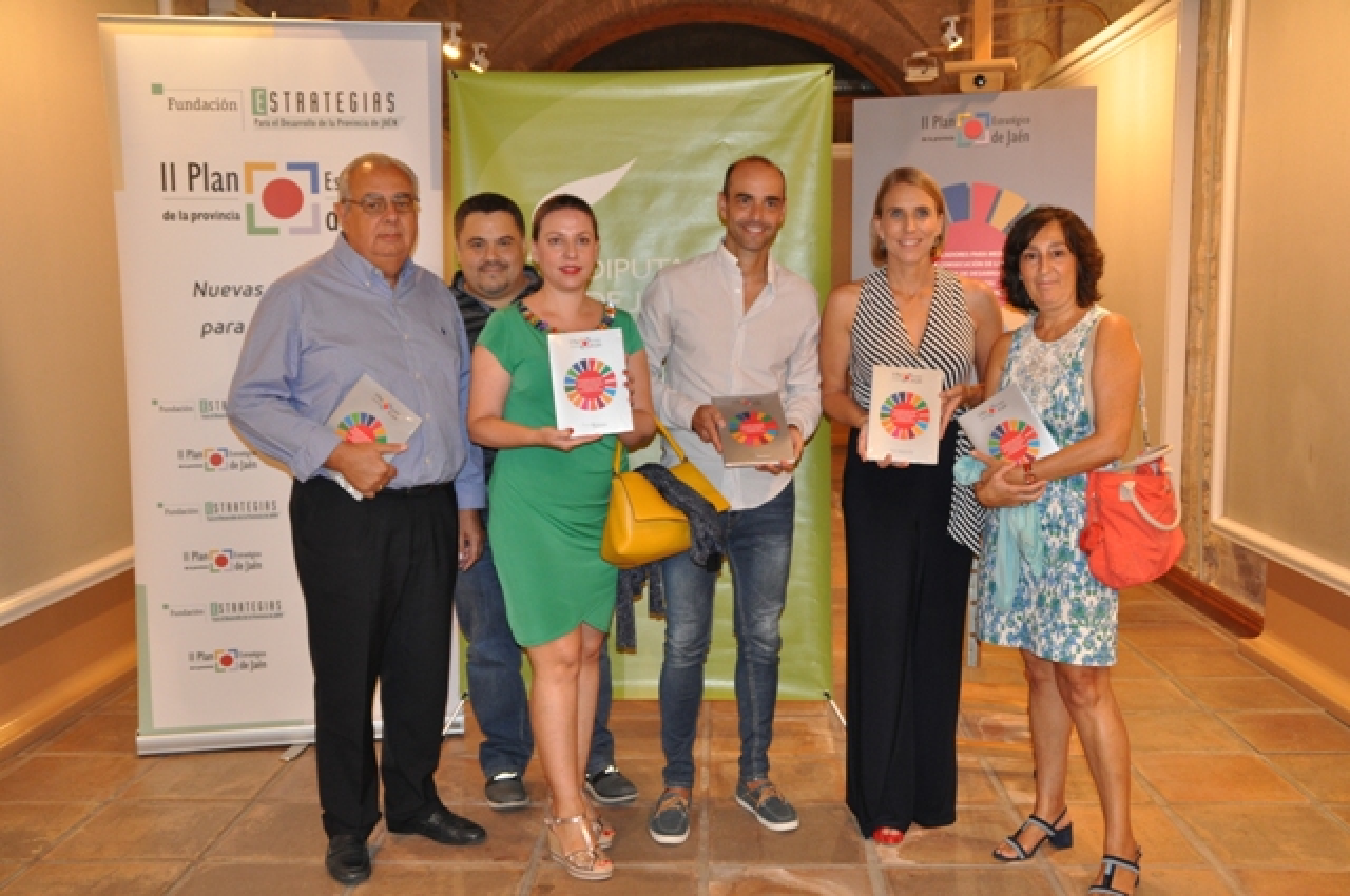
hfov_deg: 51.3
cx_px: 675
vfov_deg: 35.4
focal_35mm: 38
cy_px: 448
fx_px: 1404
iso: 800
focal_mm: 25
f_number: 3.8
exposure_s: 1/60
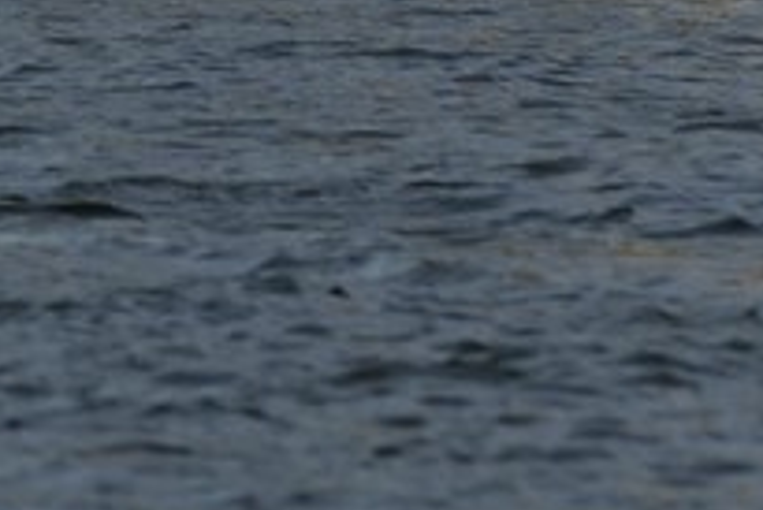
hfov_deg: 1.8
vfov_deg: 1.2
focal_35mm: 1169
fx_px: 24793
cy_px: -1394
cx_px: -1645
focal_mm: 150
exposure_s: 1/800
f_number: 5.6
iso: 200
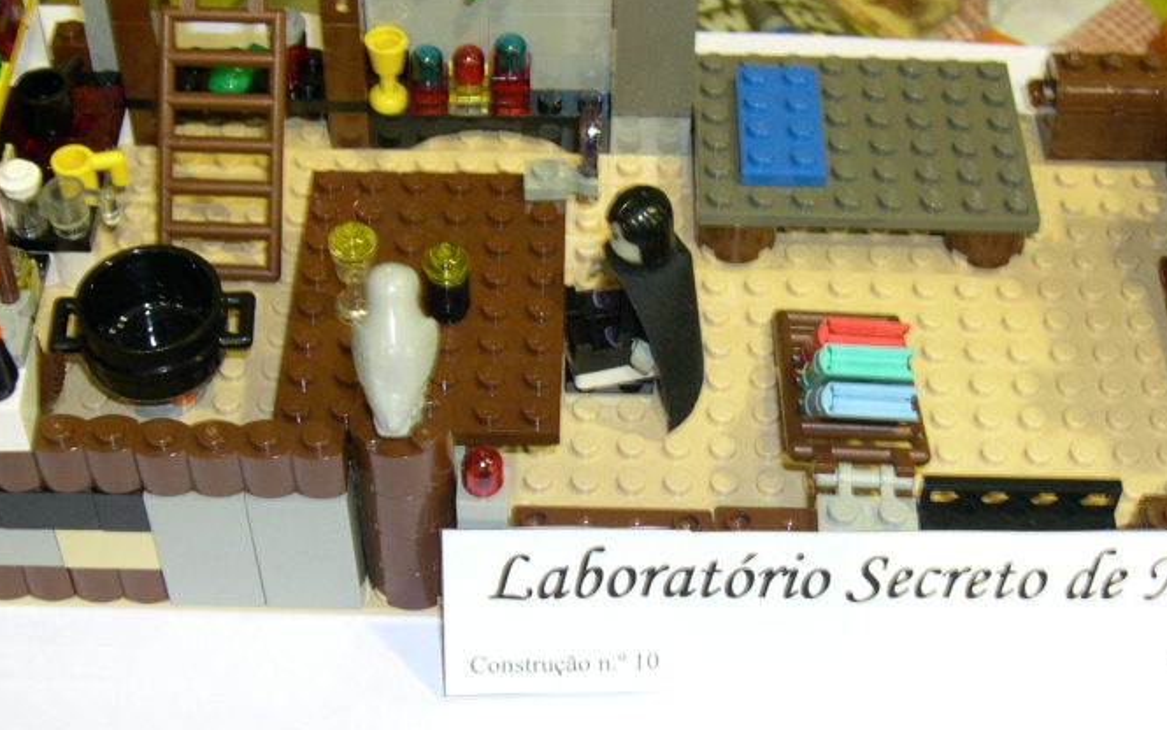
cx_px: 562
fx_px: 1972
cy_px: 326
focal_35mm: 62
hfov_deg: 33.0
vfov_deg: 21.0
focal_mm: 8
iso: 200
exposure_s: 1/8
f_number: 2.8
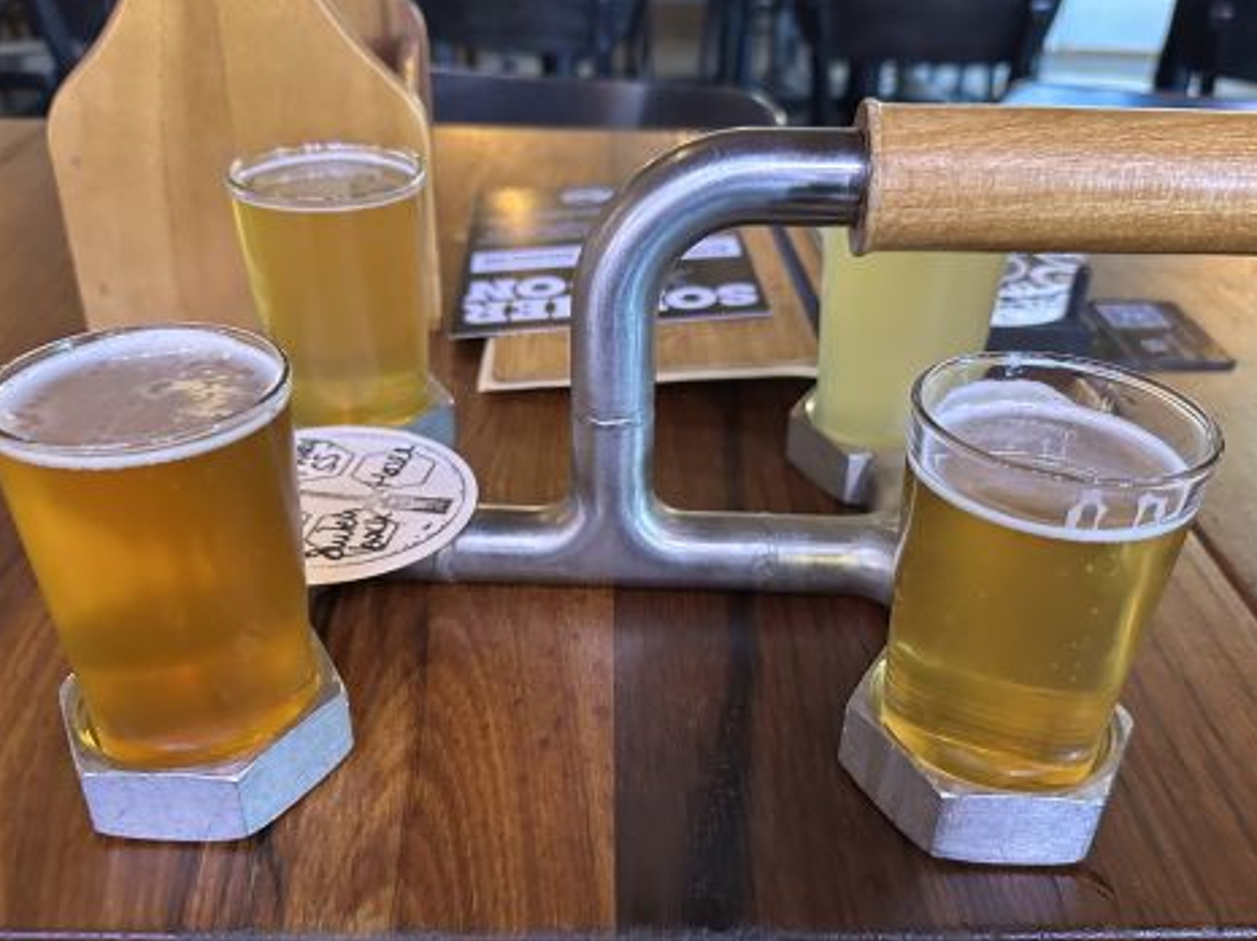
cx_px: 633
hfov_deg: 58.4
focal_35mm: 31
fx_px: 1125
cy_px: 514
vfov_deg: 45.3
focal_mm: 6.86
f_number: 1.78
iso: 800
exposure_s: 1/50
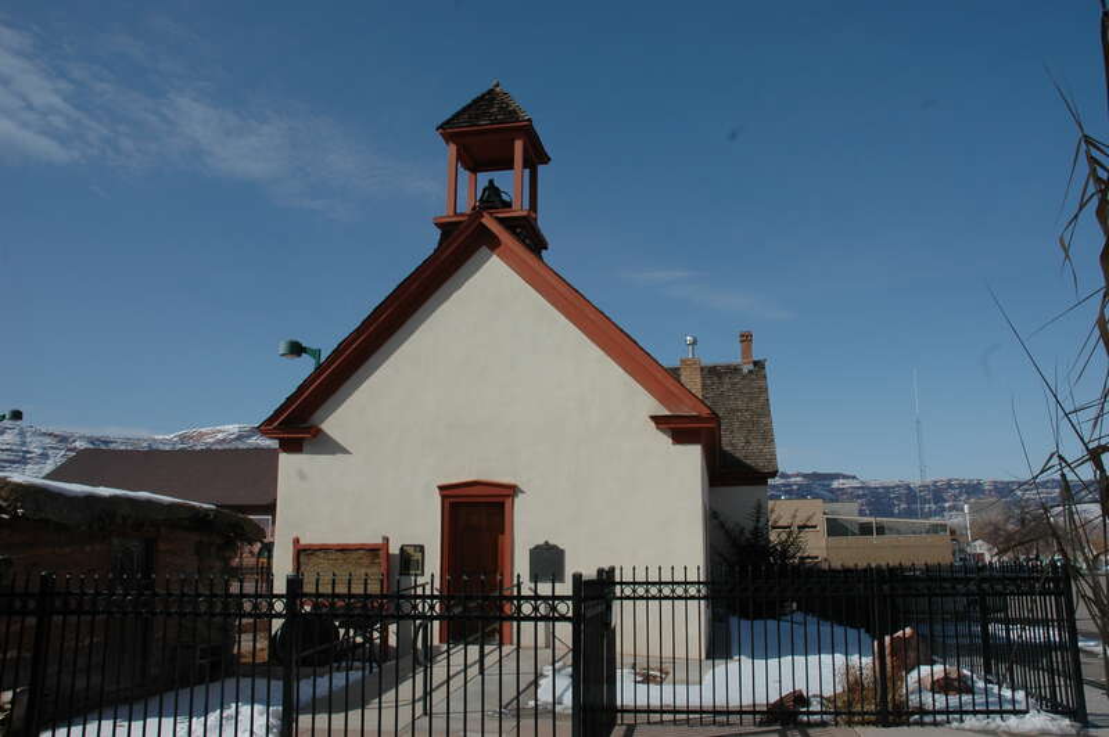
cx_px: 554
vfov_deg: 47.9
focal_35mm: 27
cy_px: 368
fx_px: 831
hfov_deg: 67.4
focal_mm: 18
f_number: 11
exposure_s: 1/500
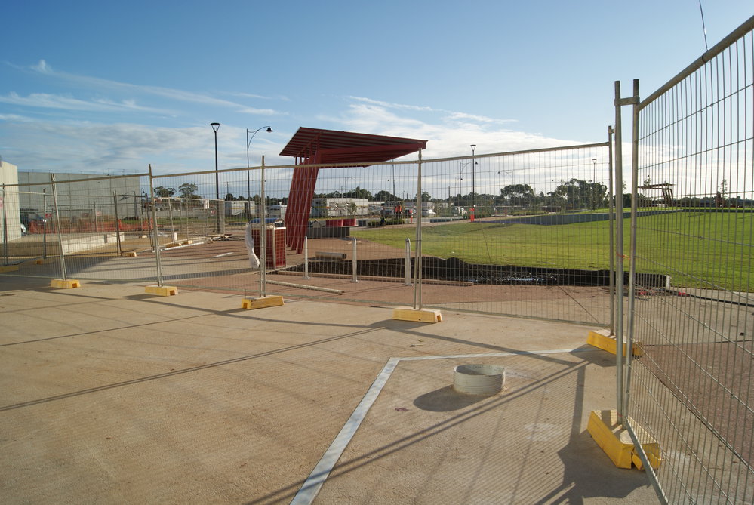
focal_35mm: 27
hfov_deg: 67.3
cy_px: 252
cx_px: 377
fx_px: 566
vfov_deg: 48.1
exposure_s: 1/200
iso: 100
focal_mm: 18
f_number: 10
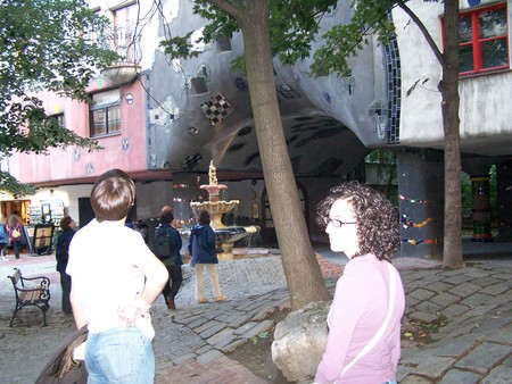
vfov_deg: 36.0
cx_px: 256
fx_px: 592
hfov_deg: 46.8
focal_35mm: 40
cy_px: 192
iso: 400
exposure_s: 1/60
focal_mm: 6.7
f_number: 2.8
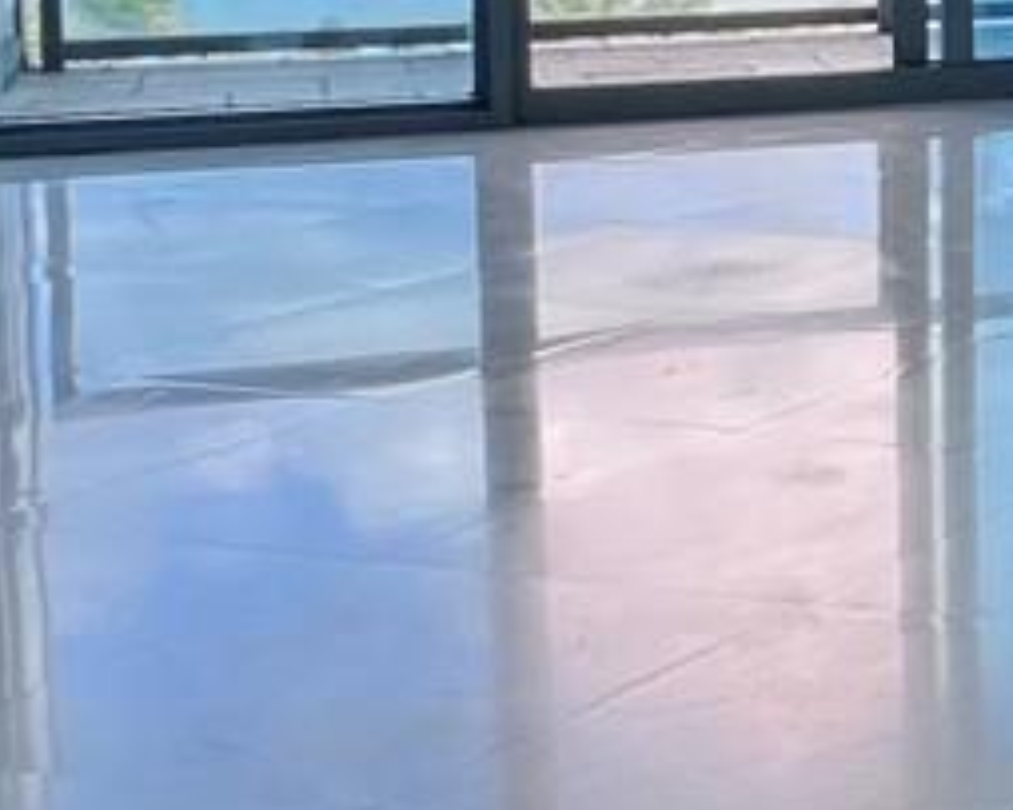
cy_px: -100
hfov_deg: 16.3
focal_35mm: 80
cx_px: 2186
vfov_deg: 18.4
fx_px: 2398
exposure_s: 1/168
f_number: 1.8
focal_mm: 1.57
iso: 32
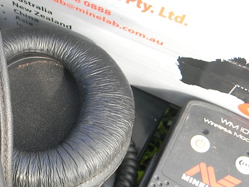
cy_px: 127
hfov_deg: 28.4
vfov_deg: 22.8
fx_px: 461
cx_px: 1
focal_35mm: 64
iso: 80
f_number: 3.5
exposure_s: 1/40.4
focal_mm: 5
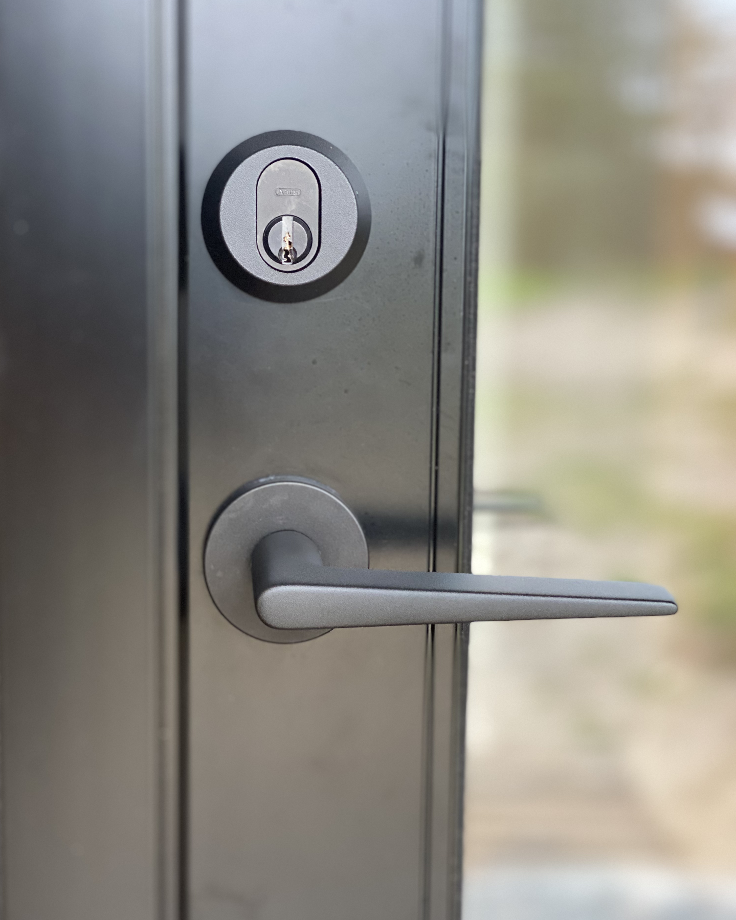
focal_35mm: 55
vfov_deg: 34.1
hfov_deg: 27.6
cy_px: 476
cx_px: 364
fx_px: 1498
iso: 250
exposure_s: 1/111
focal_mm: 6
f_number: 2
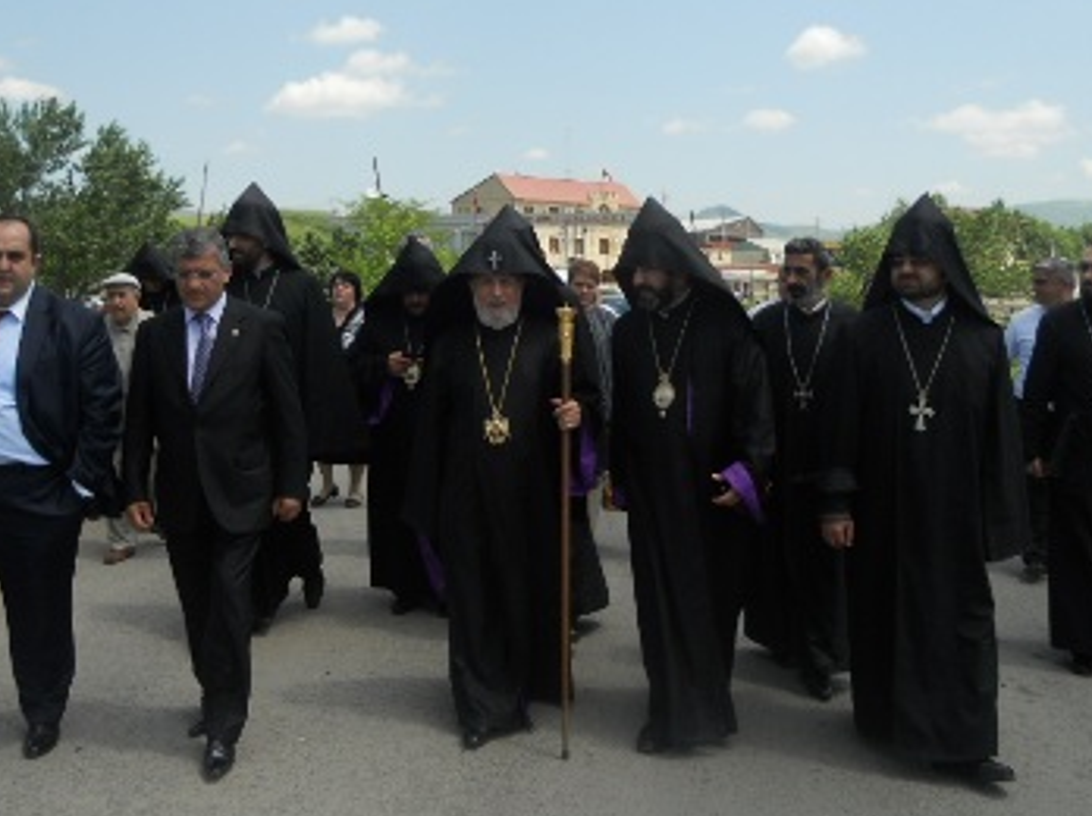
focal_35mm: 39
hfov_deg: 47.8
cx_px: 464
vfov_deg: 36.6
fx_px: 1229
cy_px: 323
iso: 80
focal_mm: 4.9
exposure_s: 1/800
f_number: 3.2
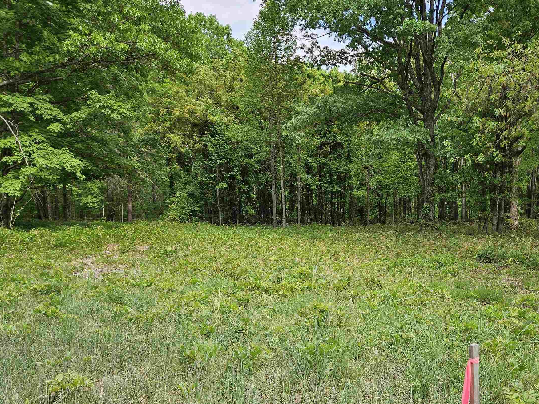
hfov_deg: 54.5
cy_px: 282
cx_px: 349
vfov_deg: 42.1
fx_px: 514
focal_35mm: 33
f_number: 1.8
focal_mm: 5.4
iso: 25
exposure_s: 1/550
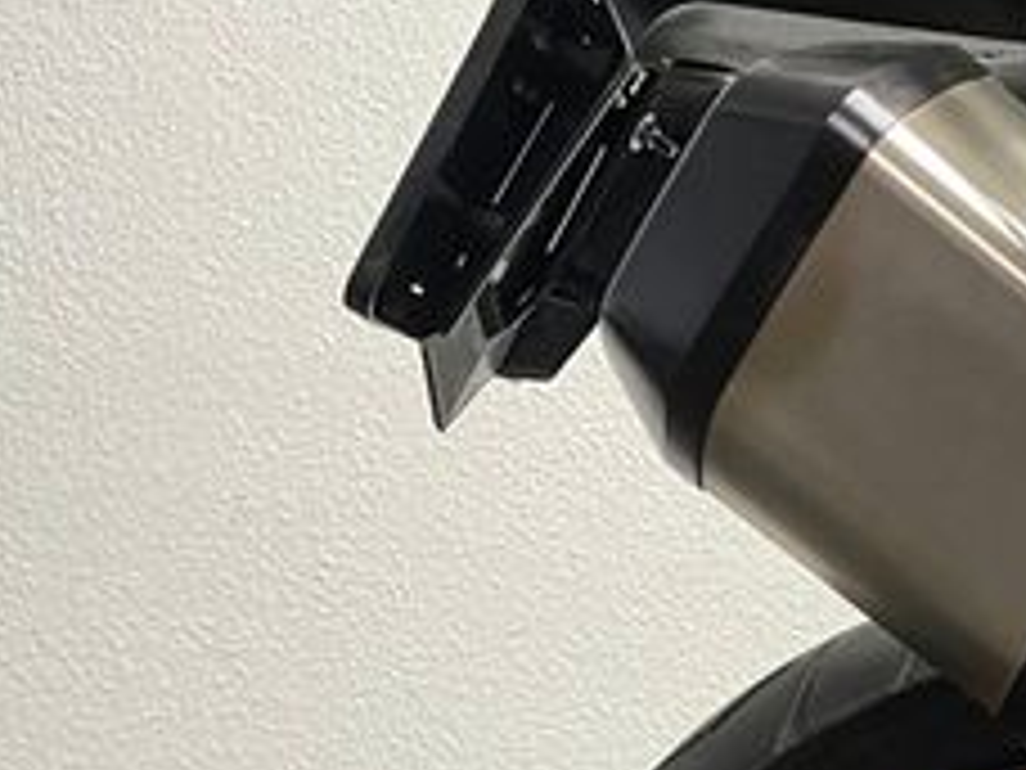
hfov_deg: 23.8
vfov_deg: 18.8
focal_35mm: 73
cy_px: 986
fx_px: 2164
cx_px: 1292
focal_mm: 5.1
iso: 400
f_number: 1.6
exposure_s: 1/50
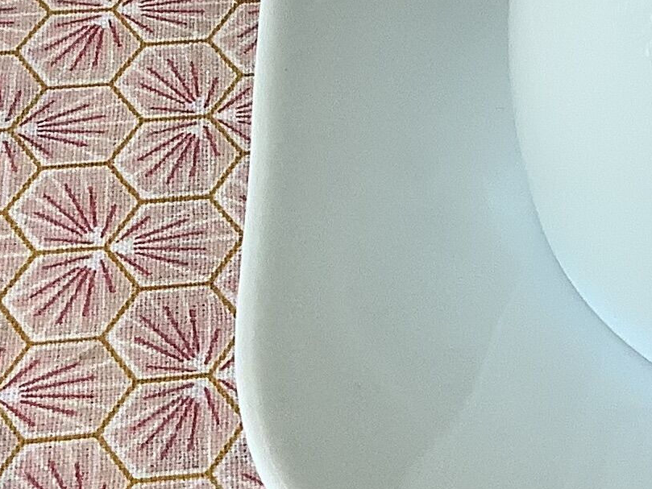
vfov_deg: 11.8
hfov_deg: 14.5
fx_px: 2355
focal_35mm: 125
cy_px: 28
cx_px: 1030
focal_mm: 3.3
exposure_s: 1/120
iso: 64
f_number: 2.4
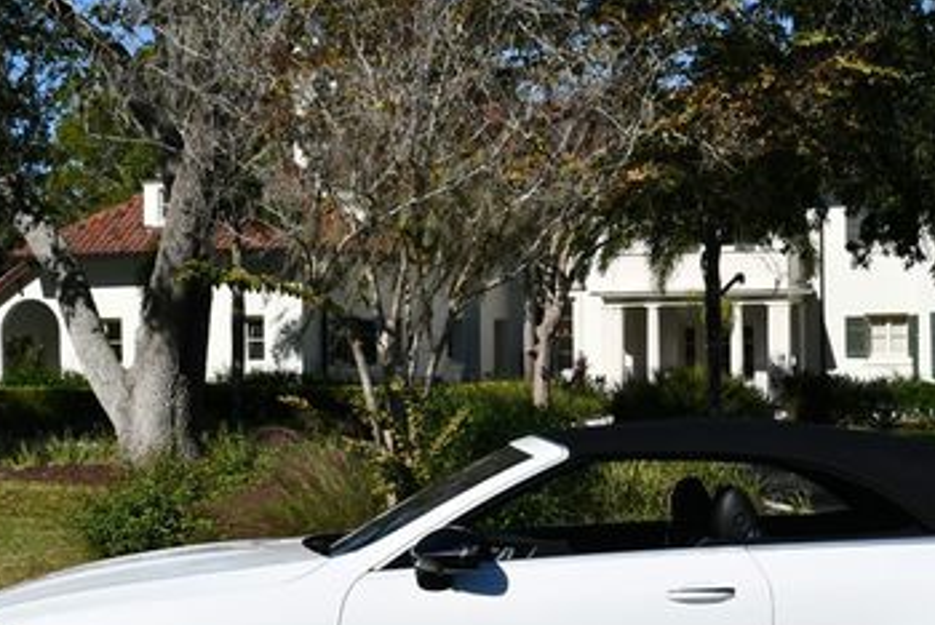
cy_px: 425
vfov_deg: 16.3
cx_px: 558
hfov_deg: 24.1
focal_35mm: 84
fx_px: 2183
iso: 100
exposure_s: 1/400
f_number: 10
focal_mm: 23
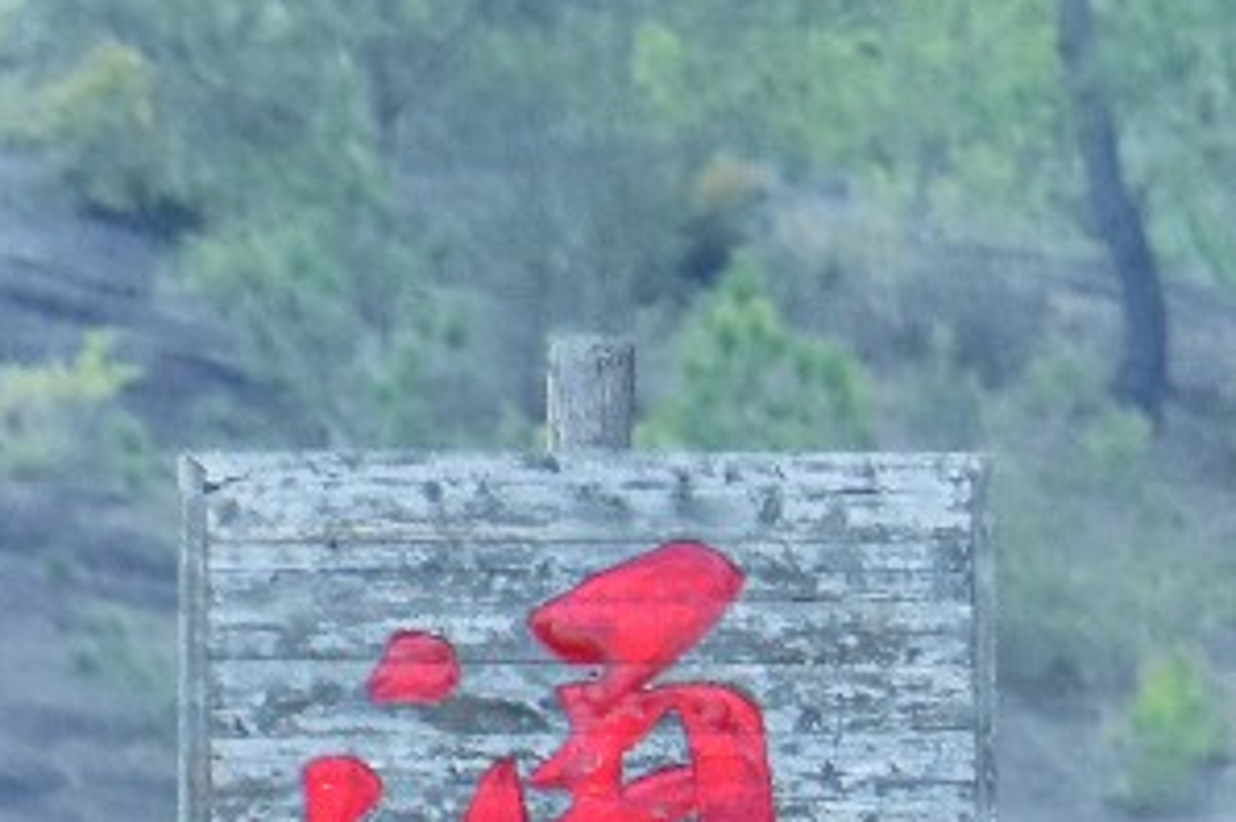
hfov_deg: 1.1
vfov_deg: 0.7
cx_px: 1634
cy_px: 996
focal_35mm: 1935
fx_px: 66361
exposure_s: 1/640
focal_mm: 240
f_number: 6.3
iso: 800
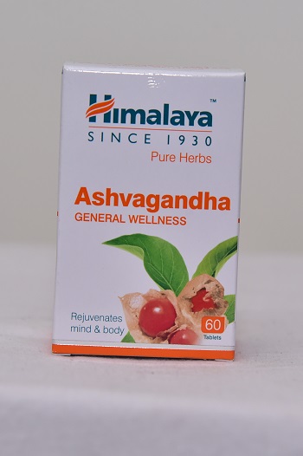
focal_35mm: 120
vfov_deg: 17.1
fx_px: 1517
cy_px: 228
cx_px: 152
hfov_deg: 11.4
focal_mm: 120
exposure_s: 1/160
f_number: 5.6
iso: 1600
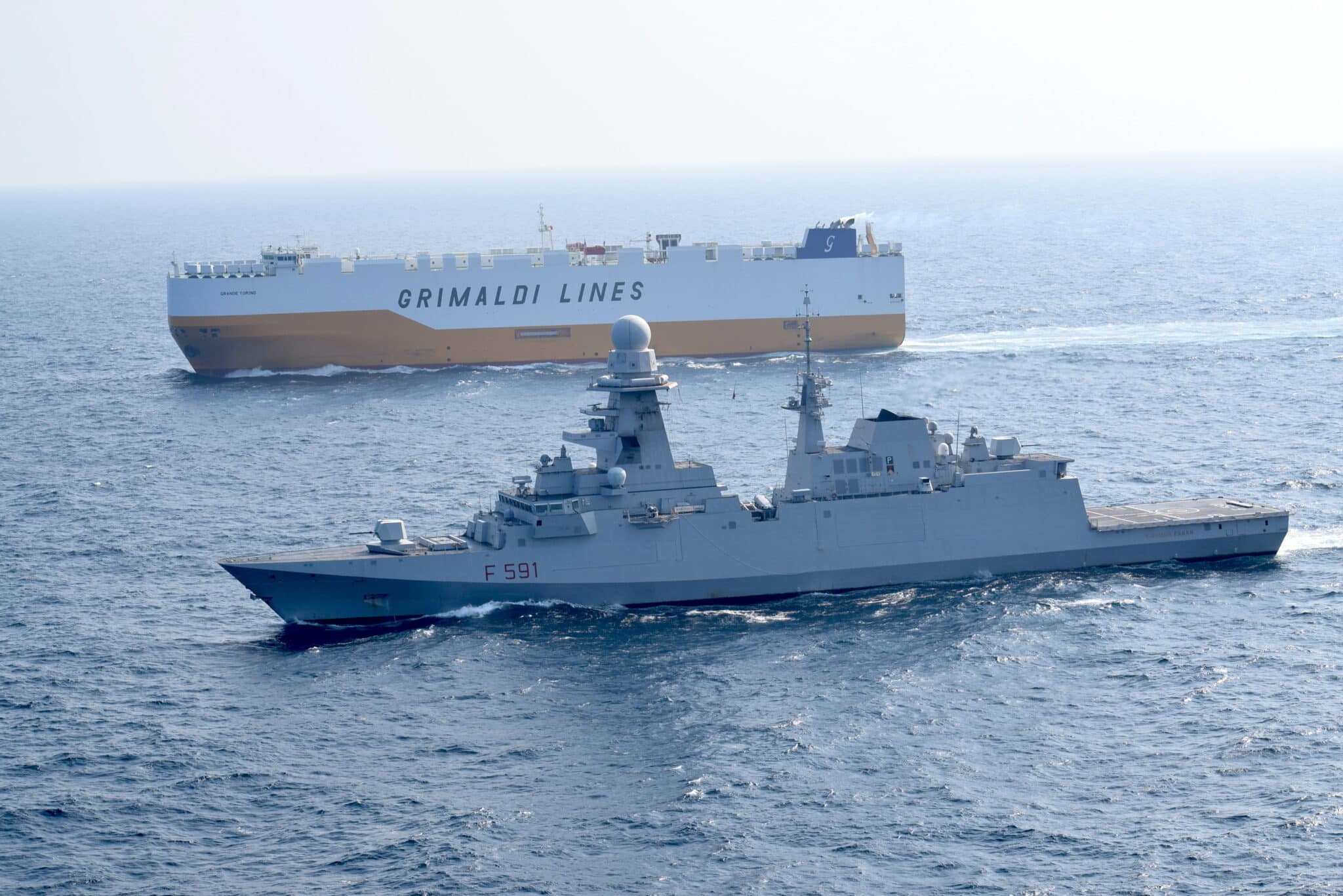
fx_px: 3079
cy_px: 448
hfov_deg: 24.6
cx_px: 672
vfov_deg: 16.6
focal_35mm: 82
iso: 200
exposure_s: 1/500
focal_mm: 55
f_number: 11
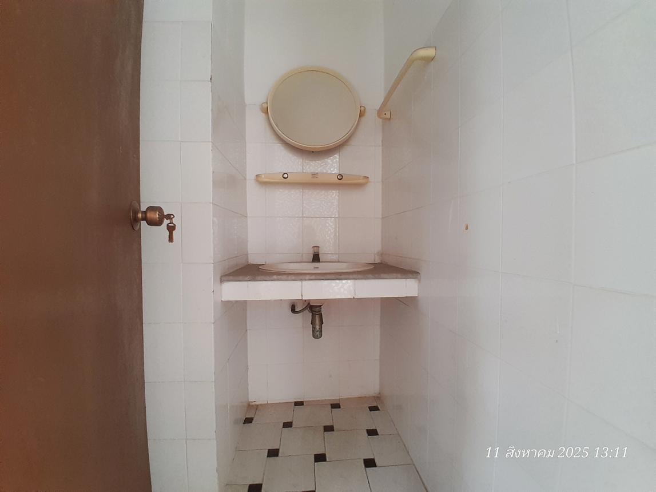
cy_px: 246
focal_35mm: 17
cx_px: 328
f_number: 2.2
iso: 125
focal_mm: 1.46
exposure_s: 1/25
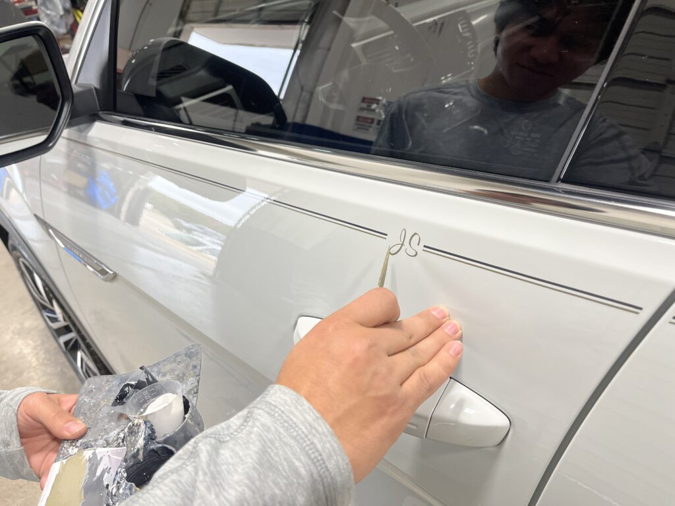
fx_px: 507
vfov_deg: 53.1
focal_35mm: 26
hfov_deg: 67.3
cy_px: 253
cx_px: 338
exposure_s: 1/120
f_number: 1.6
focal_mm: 5.1
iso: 125
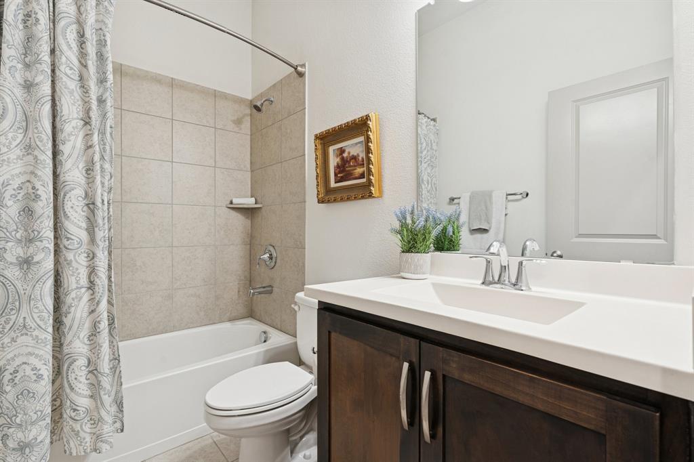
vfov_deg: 73.7
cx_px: 347
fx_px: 308
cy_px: 231
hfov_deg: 96.8
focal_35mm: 16
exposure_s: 1/2.5
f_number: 8
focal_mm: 16
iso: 200
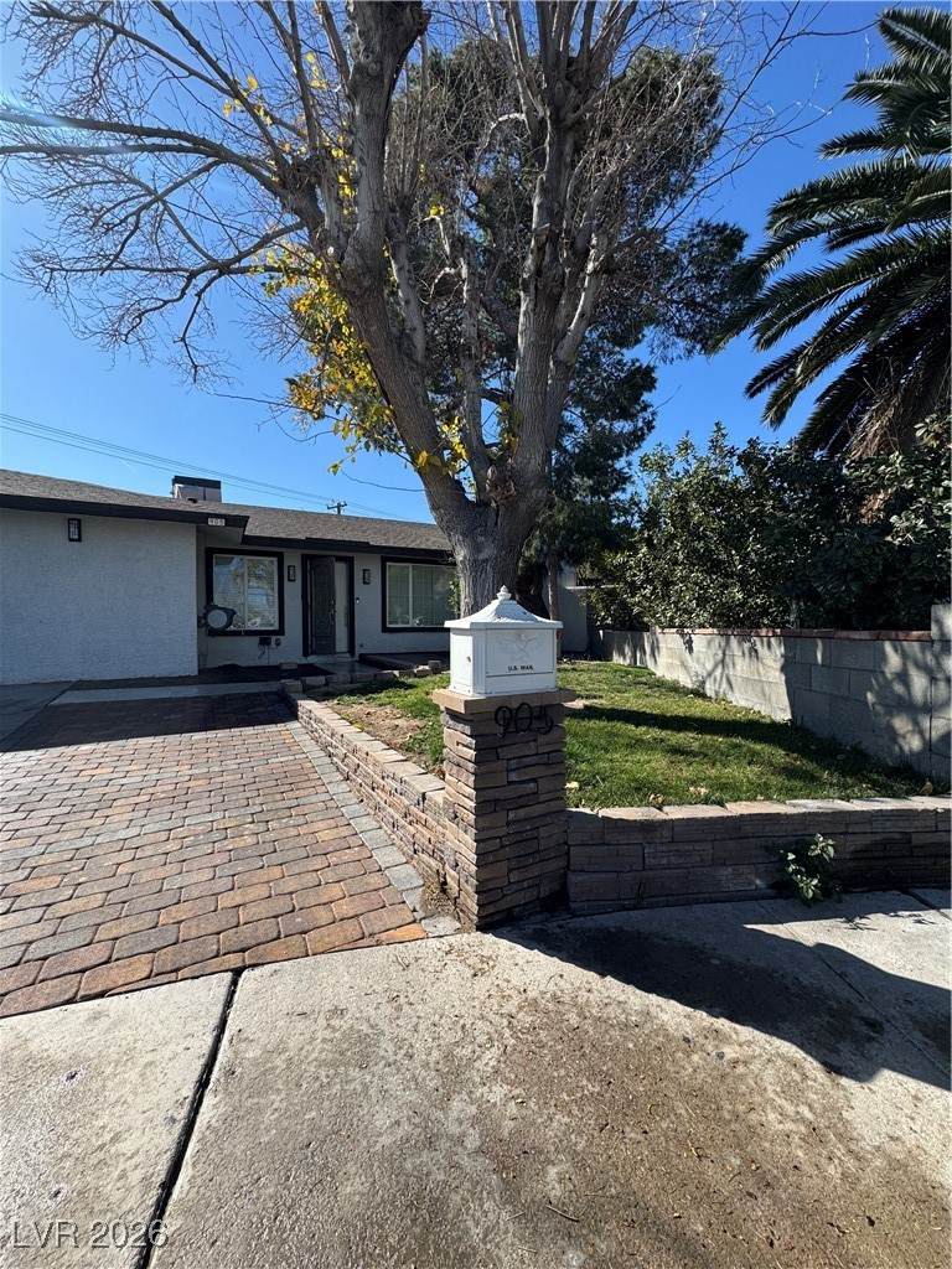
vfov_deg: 102.1
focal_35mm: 14
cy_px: 634
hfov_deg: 85.7
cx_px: 476
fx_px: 513
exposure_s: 1/993
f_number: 2.2
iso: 50
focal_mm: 2.22
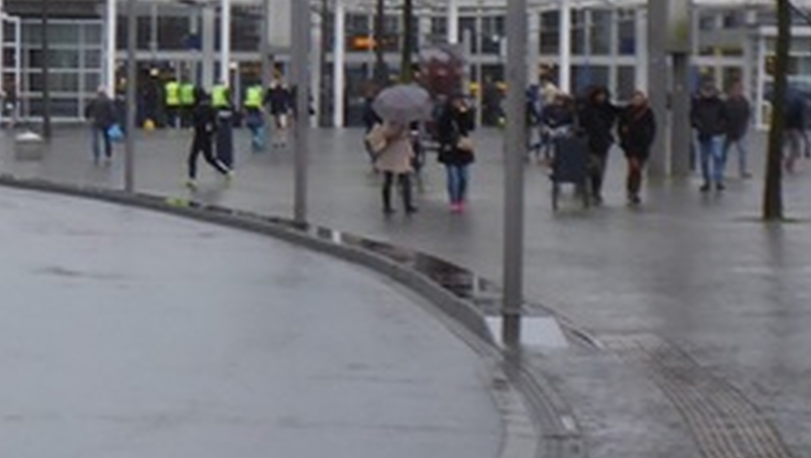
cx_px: -438
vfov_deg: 7.9
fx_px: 3293
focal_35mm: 153
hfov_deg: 13.2
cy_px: 105
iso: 160
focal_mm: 7.8
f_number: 4.3
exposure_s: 1/60
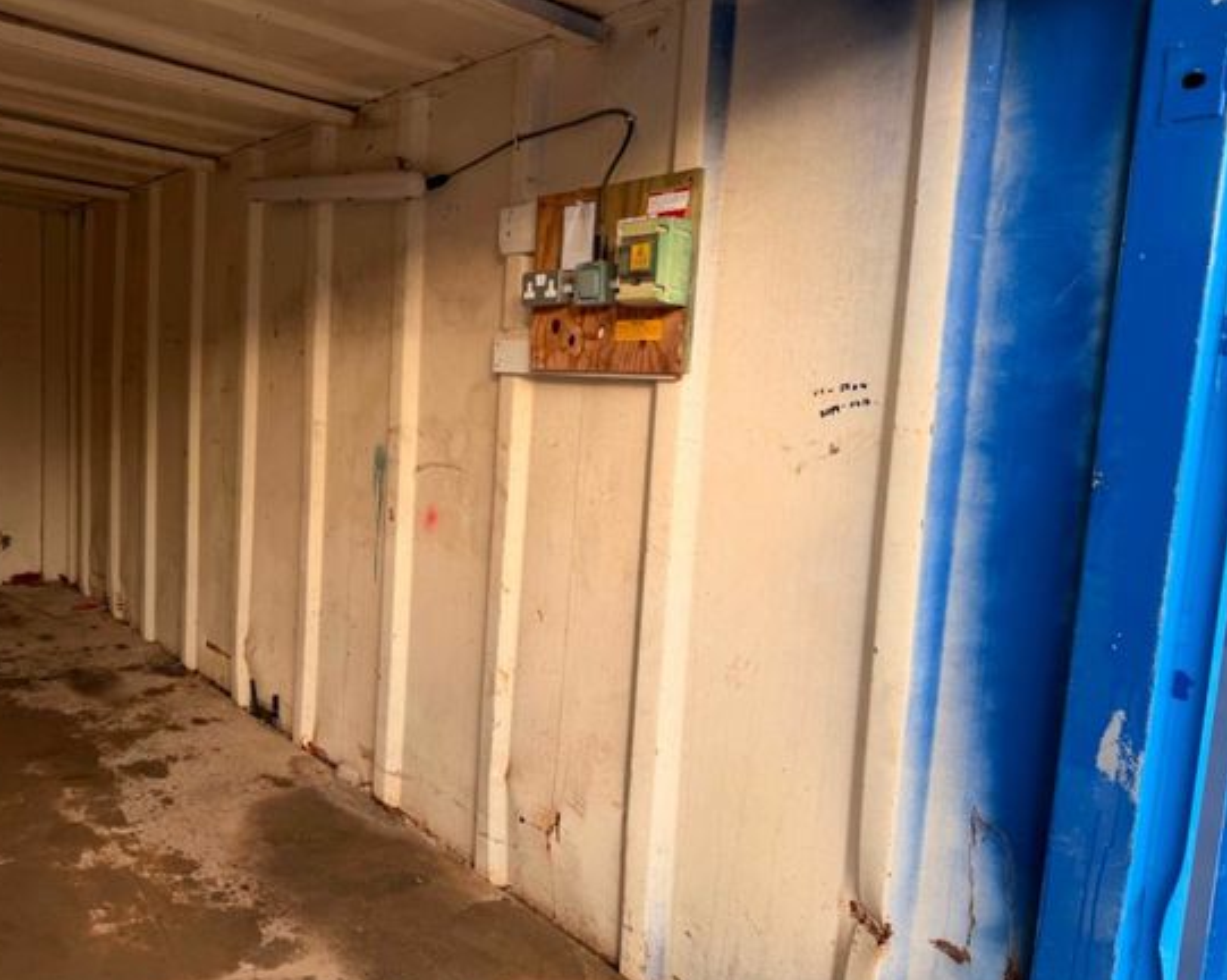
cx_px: 574
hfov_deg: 66.0
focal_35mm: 26
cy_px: 504
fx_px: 943
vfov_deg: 54.9
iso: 80
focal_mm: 6.76
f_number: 1.78
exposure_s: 1/612
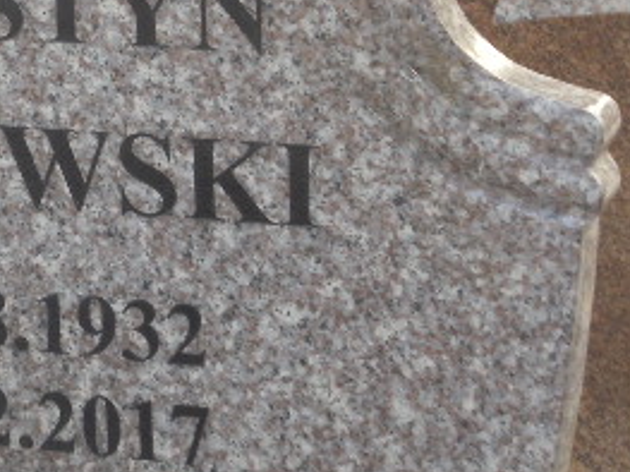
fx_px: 3675
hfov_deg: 9.7
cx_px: -41
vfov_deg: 7.3
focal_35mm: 202
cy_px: 101
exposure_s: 1/30
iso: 160
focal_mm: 14.9
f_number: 6.7
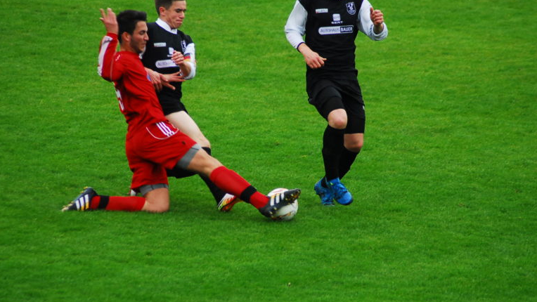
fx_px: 4394
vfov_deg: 3.9
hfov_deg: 7.0
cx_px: 268
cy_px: 132
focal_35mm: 309
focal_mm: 195
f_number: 5
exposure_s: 1/500
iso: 500
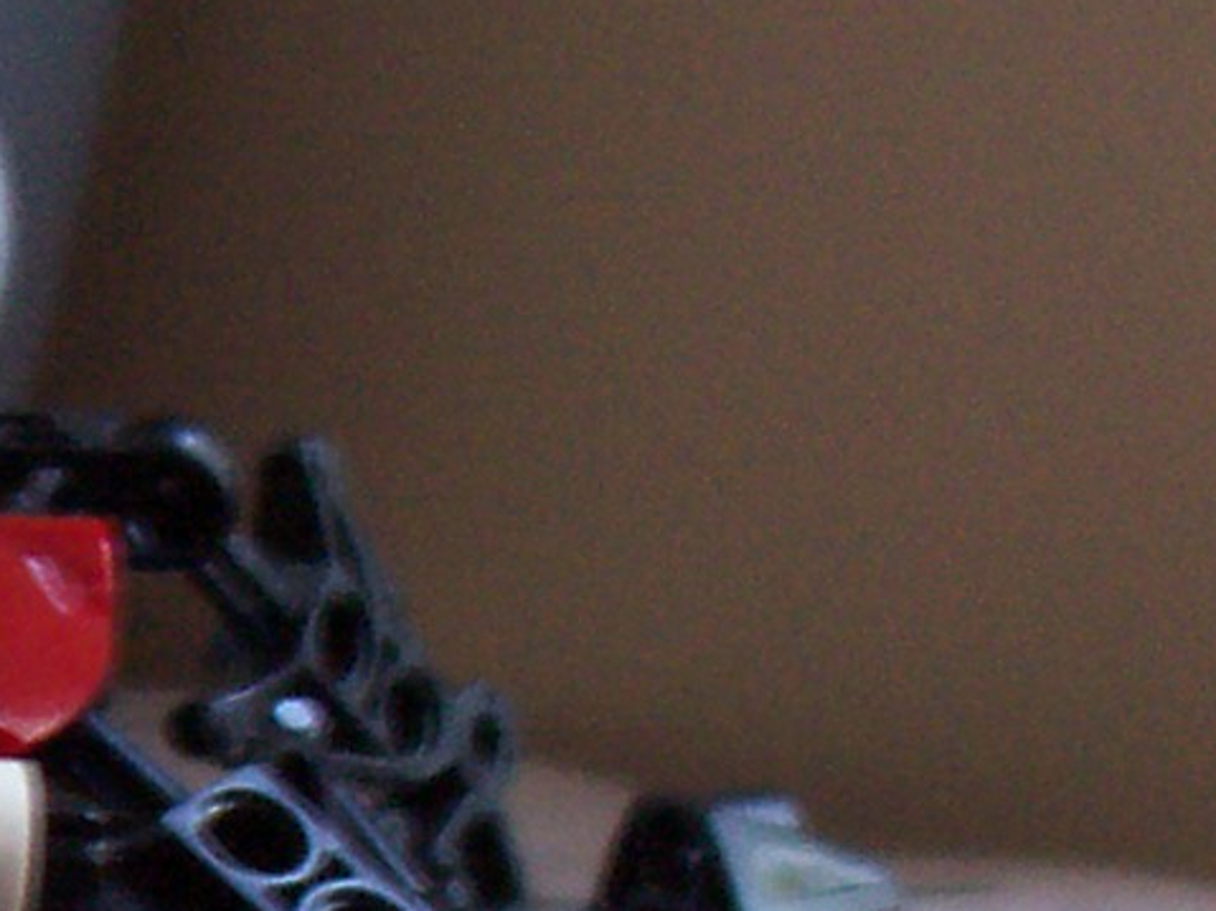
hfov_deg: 9.6
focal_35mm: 202
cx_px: -416
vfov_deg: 7.2
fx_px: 7094
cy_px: 1370
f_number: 2.9
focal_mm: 7
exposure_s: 1/8
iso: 160
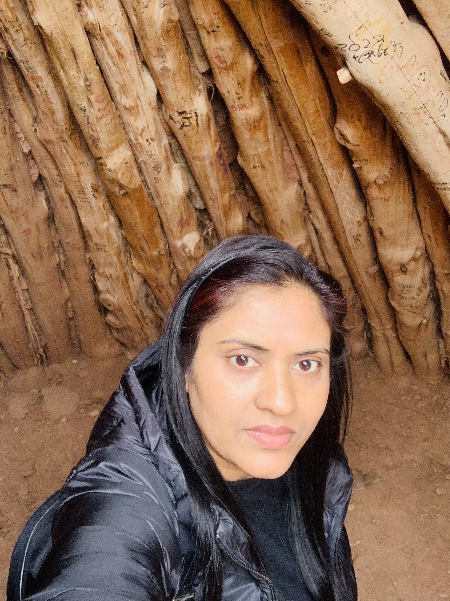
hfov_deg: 44.2
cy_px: 300
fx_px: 555
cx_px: 225
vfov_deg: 56.8
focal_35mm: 32
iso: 64
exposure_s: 1/112
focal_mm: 2.87
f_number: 2.2
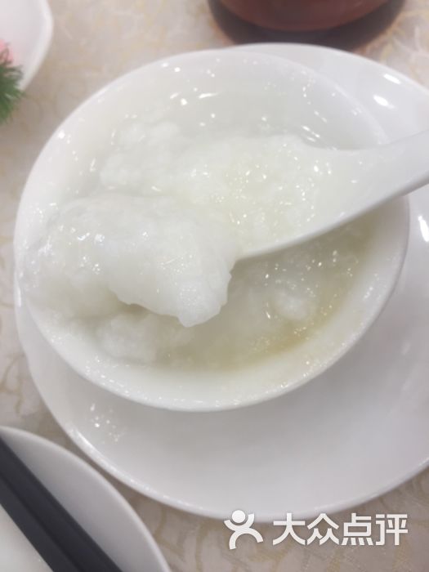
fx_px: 479
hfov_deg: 48.2
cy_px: 286
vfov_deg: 61.7
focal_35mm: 29
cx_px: 214
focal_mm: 4.15
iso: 40
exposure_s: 1/50
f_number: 2.2
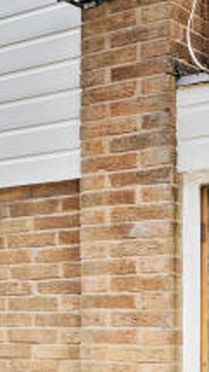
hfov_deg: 10.6
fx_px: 788
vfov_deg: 25.8
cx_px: -416
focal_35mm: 80
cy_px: 46
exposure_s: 1/2
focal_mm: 16
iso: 400
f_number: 8
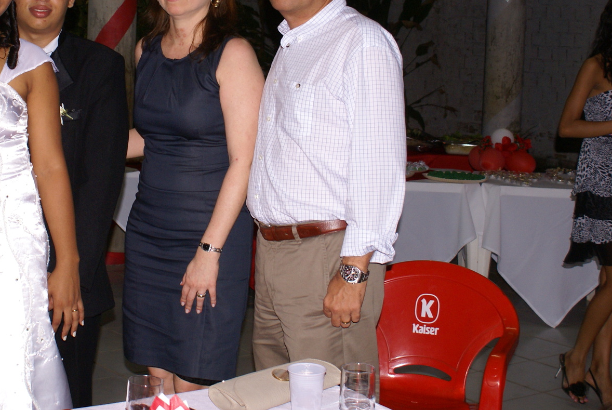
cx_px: 164
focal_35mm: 69
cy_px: 85
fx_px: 1175
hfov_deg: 28.8
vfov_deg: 19.6
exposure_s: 1/60
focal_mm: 28
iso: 400
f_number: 4.5
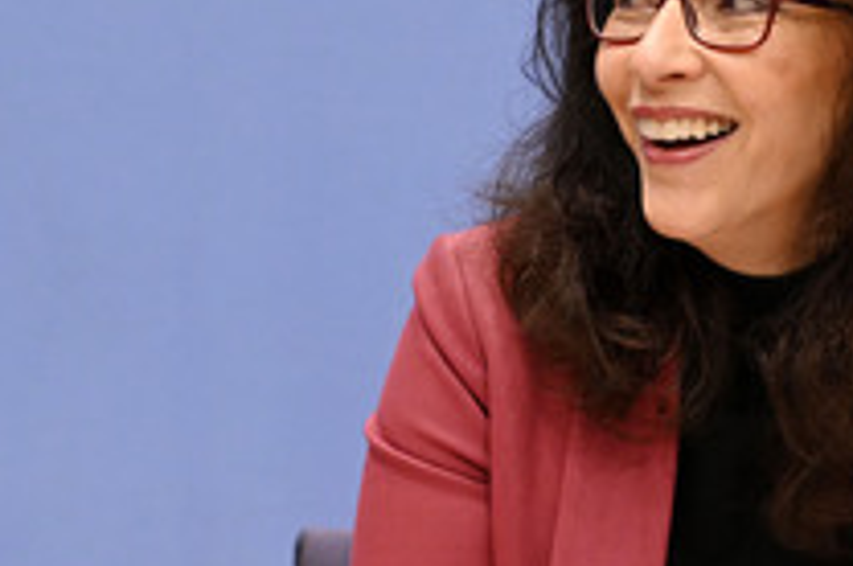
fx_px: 4211
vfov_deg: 7.7
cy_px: 312
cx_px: 658
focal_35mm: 178
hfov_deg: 11.5
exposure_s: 1/500
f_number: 5.6
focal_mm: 82
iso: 5000
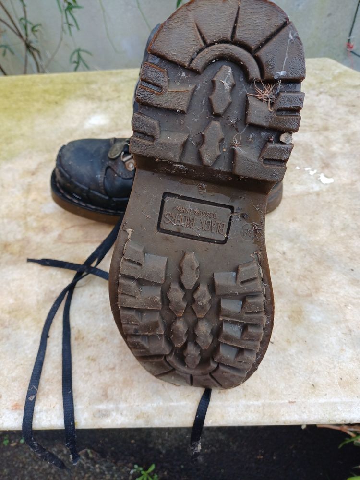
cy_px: 240
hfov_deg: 54.9
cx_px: 180
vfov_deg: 69.4
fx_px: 347
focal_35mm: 25
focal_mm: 4.65
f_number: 1.8
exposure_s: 1/100
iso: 64
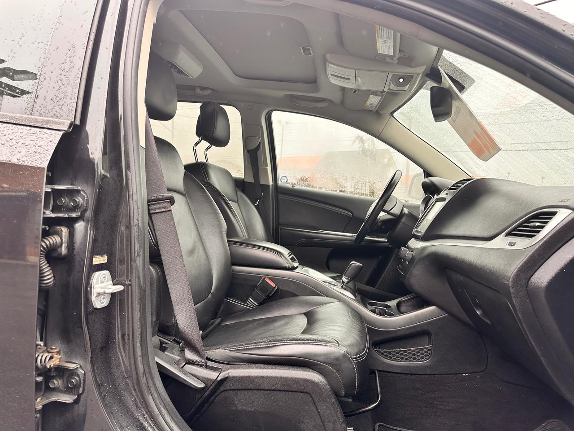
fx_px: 398
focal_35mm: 24
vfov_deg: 56.8
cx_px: 287
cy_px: 216
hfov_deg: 71.6
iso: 80
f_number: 1.78
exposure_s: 1/331
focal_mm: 6.86
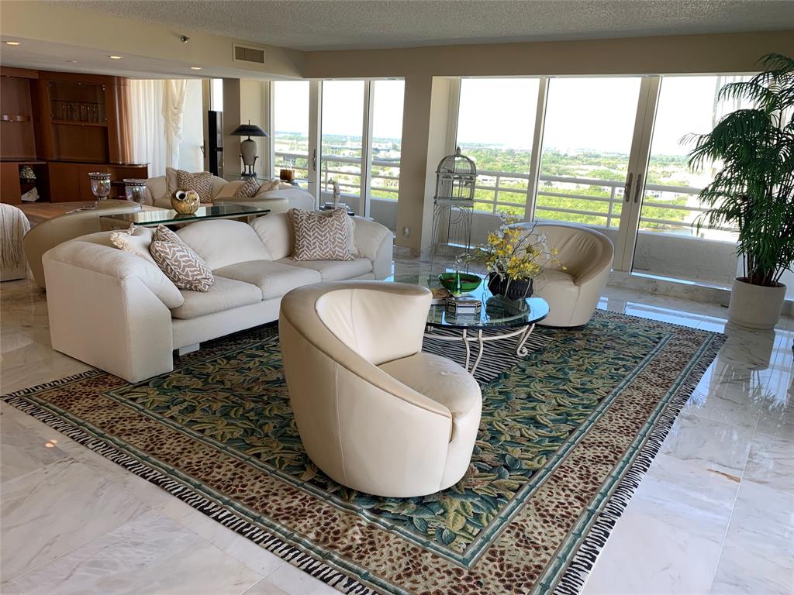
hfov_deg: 67.3
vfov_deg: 53.1
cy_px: 298
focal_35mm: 26
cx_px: 397
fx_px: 596
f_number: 1.8
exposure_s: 1/120
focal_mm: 4.25
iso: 25
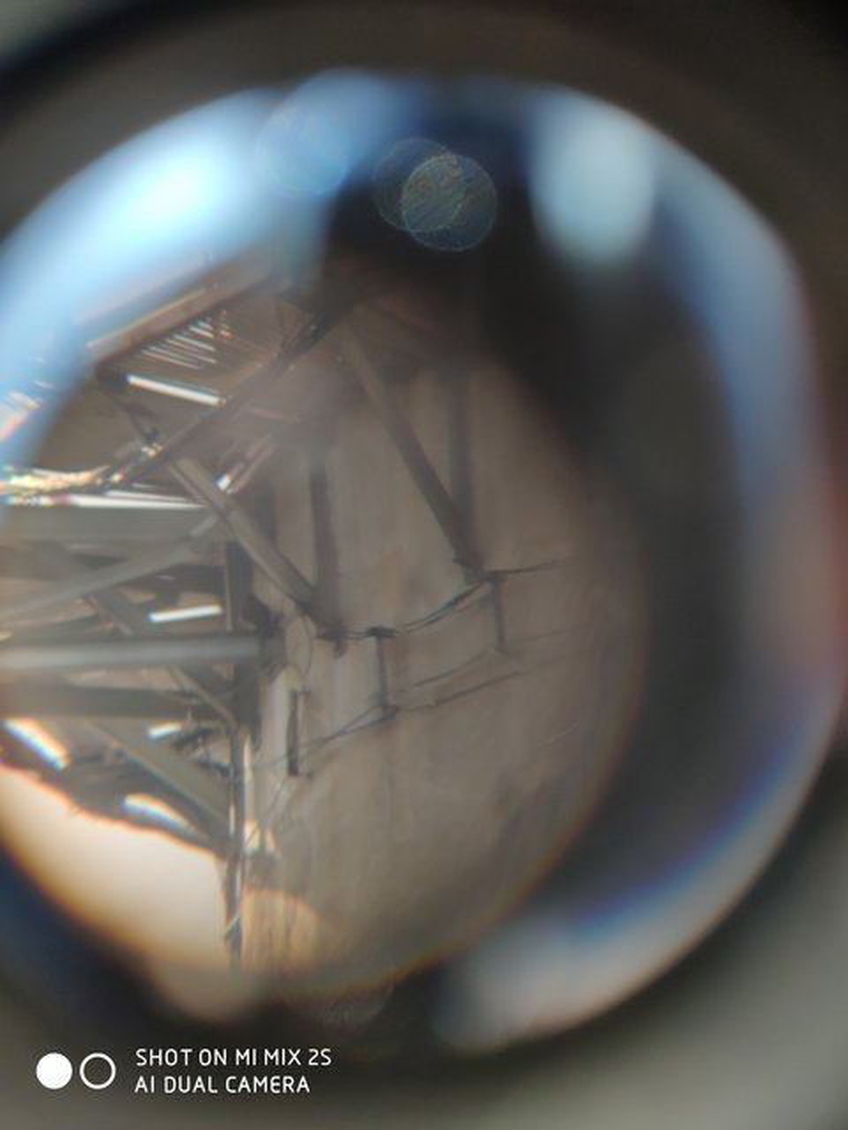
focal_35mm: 21
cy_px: 565
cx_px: 424
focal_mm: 4.22
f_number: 1.8
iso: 100
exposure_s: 1/102
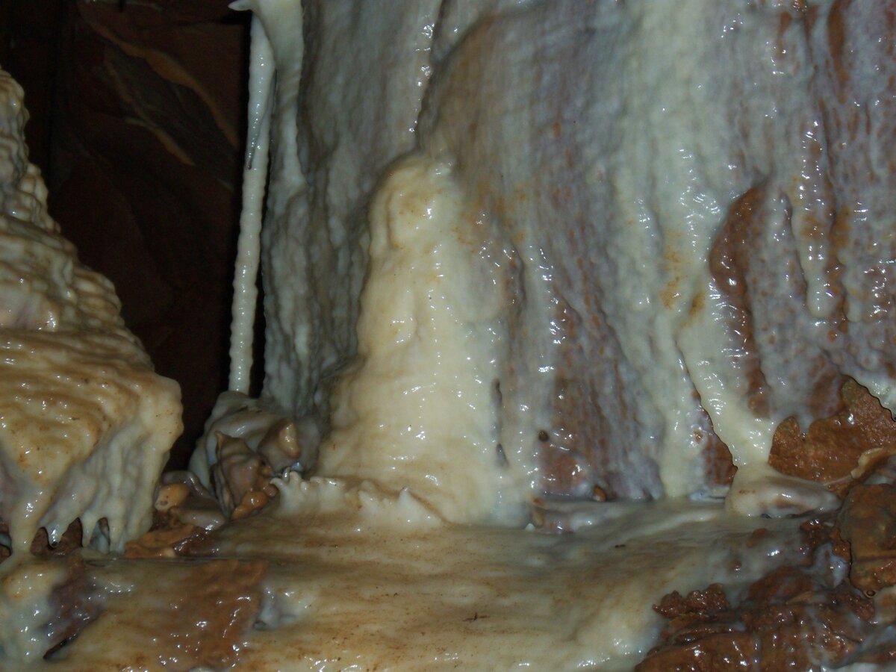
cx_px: 448
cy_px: 336
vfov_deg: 14.5
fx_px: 2640
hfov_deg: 19.3
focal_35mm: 102
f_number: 5.2
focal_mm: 17.1
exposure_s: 1/100
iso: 200
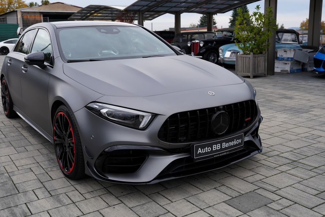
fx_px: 343
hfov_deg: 50.5
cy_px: 96
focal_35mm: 38
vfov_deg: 35.0
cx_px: 140
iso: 100
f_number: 5.6
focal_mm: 33
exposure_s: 1/125
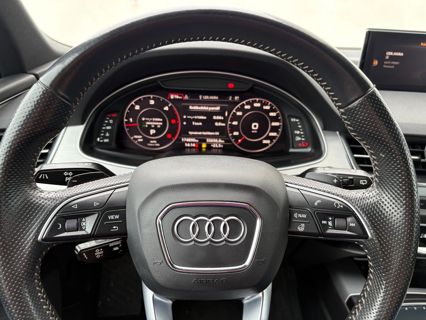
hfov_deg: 67.3
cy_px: 160
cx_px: 213
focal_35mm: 26
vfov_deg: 53.1
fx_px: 320
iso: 80
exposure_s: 1/183
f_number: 1.6
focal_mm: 5.96
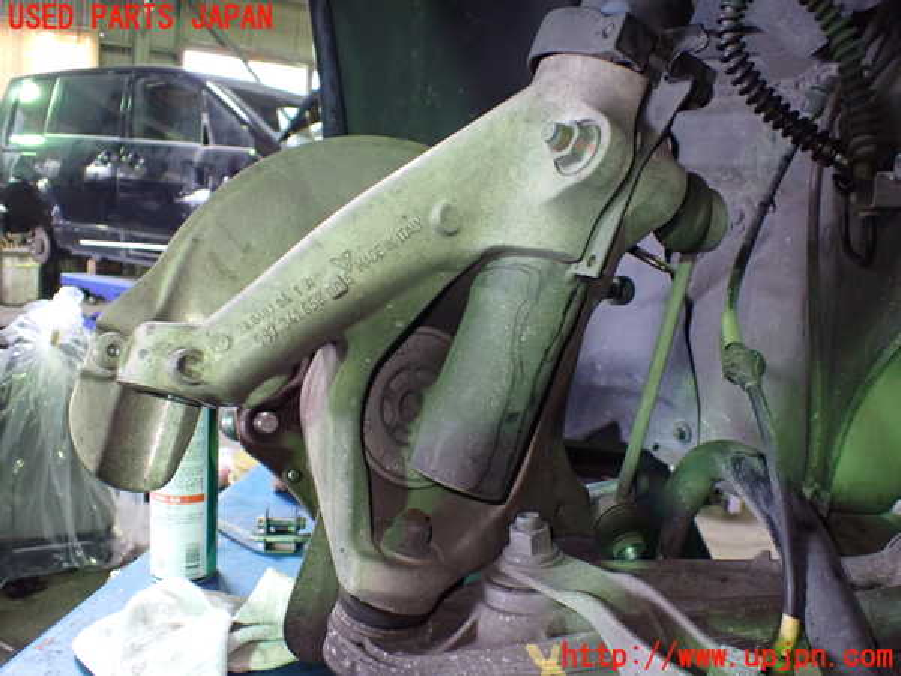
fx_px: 781
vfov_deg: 46.8
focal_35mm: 30
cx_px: 450
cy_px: 338
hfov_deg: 60.0
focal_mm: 5.4
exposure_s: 1/50
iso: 800
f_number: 2.3
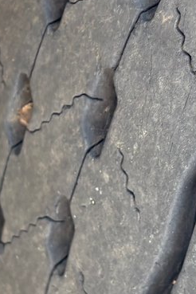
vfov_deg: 18.3
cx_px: 159
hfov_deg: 12.3
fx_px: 906
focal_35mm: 111
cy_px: 86
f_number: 1.6
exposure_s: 1/150
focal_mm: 5.96
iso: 64
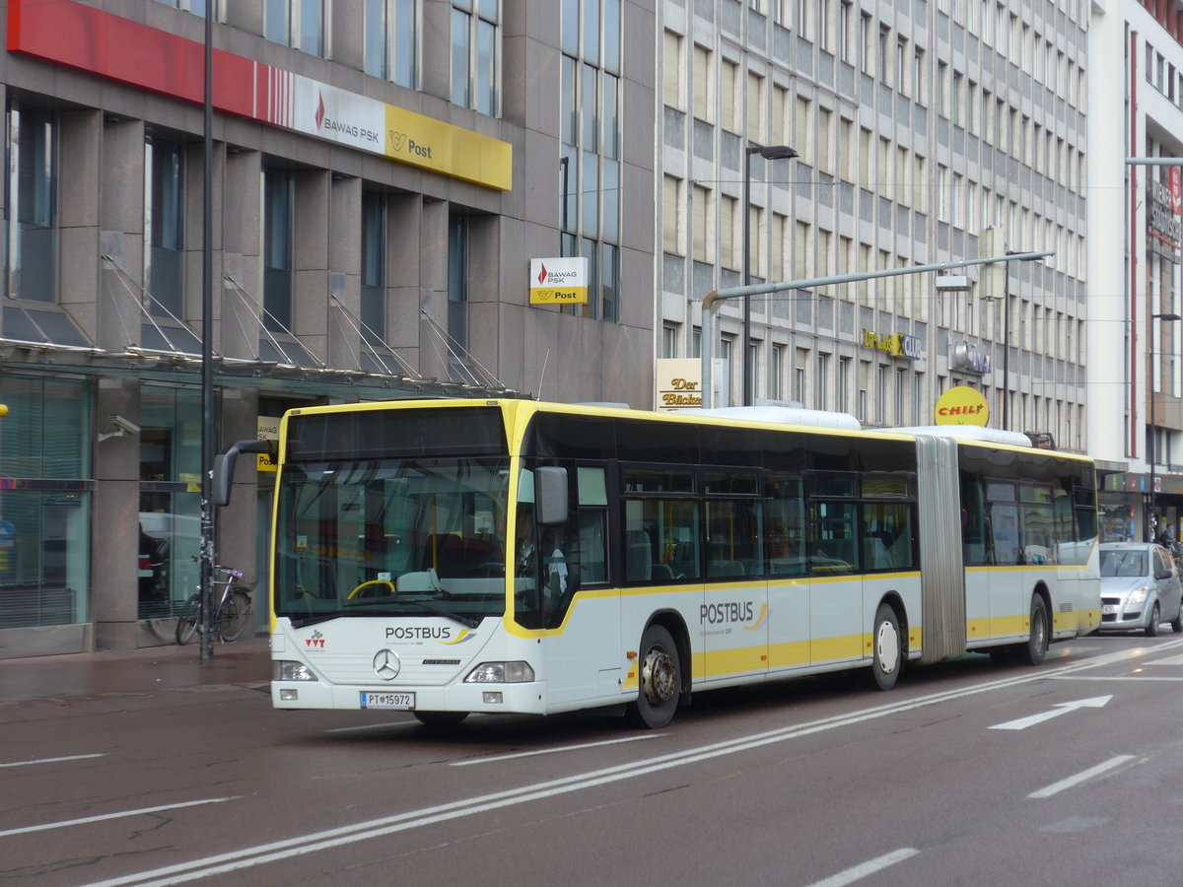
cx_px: 592
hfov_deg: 26.3
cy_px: 444
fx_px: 2529
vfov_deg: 19.9
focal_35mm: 74
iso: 80
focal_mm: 15
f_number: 4.2
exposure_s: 1/400
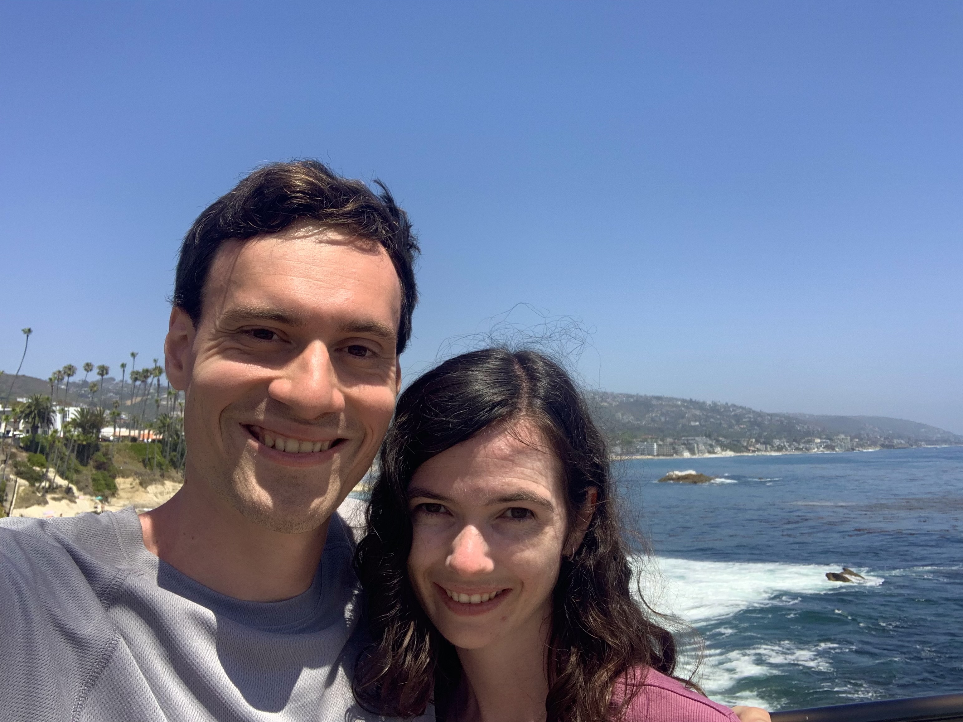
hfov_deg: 56.8
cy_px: 361
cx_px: 482
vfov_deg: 44.2
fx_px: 890
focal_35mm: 32
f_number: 2.2
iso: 16
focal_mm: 2.87
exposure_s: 1/844
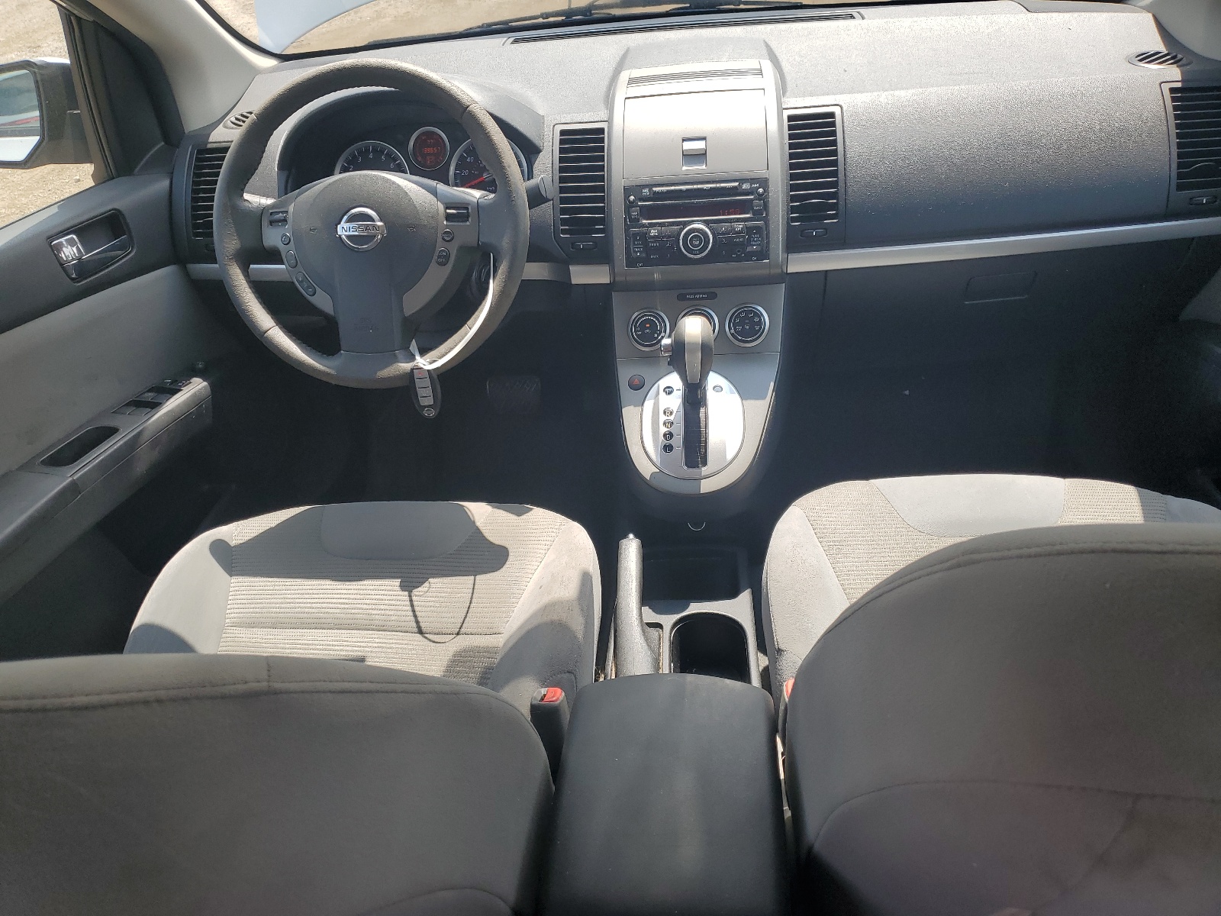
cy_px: 458
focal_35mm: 26
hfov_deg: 67.3
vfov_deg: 53.1
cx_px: 610
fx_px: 917
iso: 50
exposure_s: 1/909
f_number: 1.5
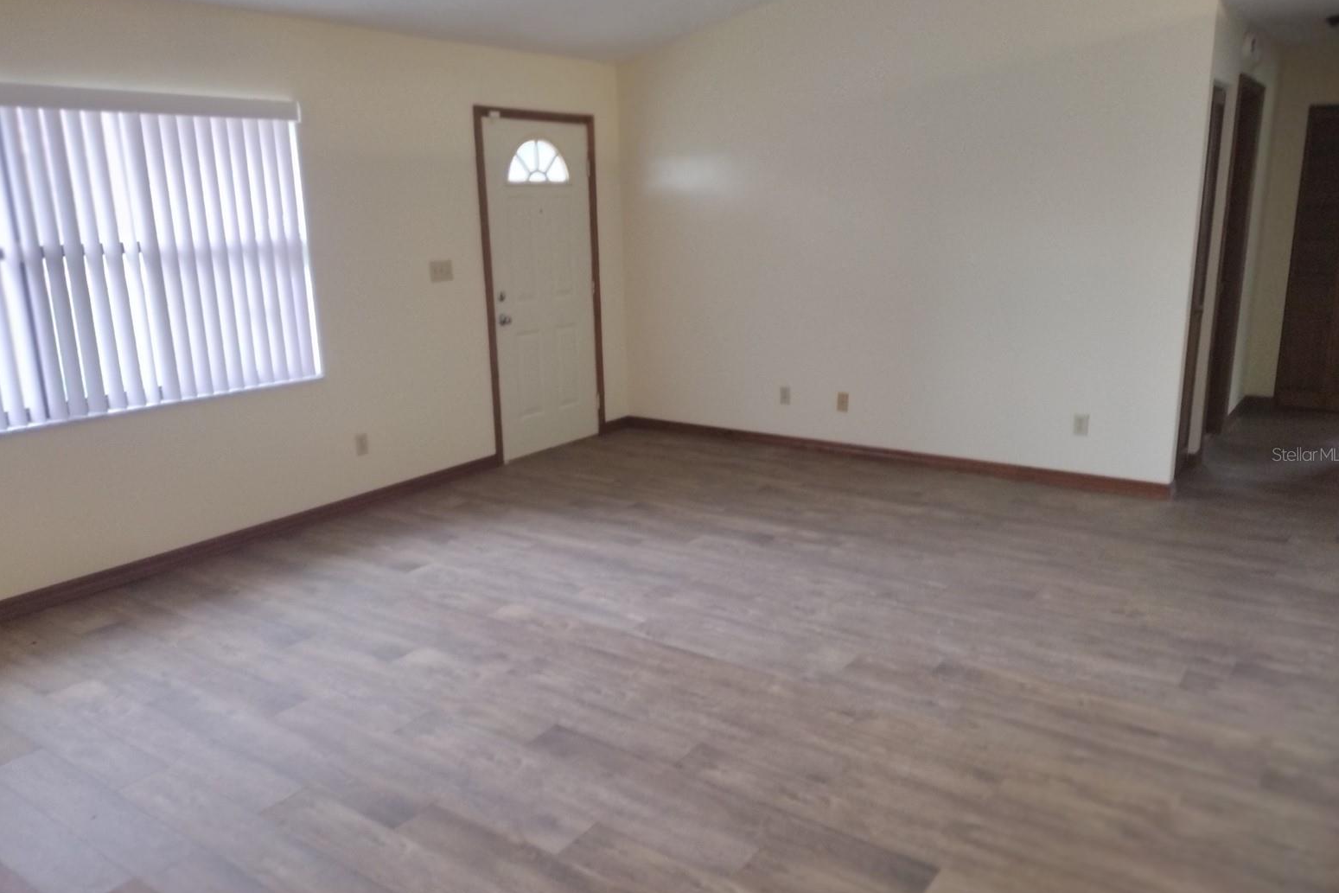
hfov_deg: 63.7
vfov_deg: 45.0
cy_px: 454
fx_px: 1079
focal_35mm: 29
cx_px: 662
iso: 224
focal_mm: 4.71
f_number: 1.7
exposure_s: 1/60
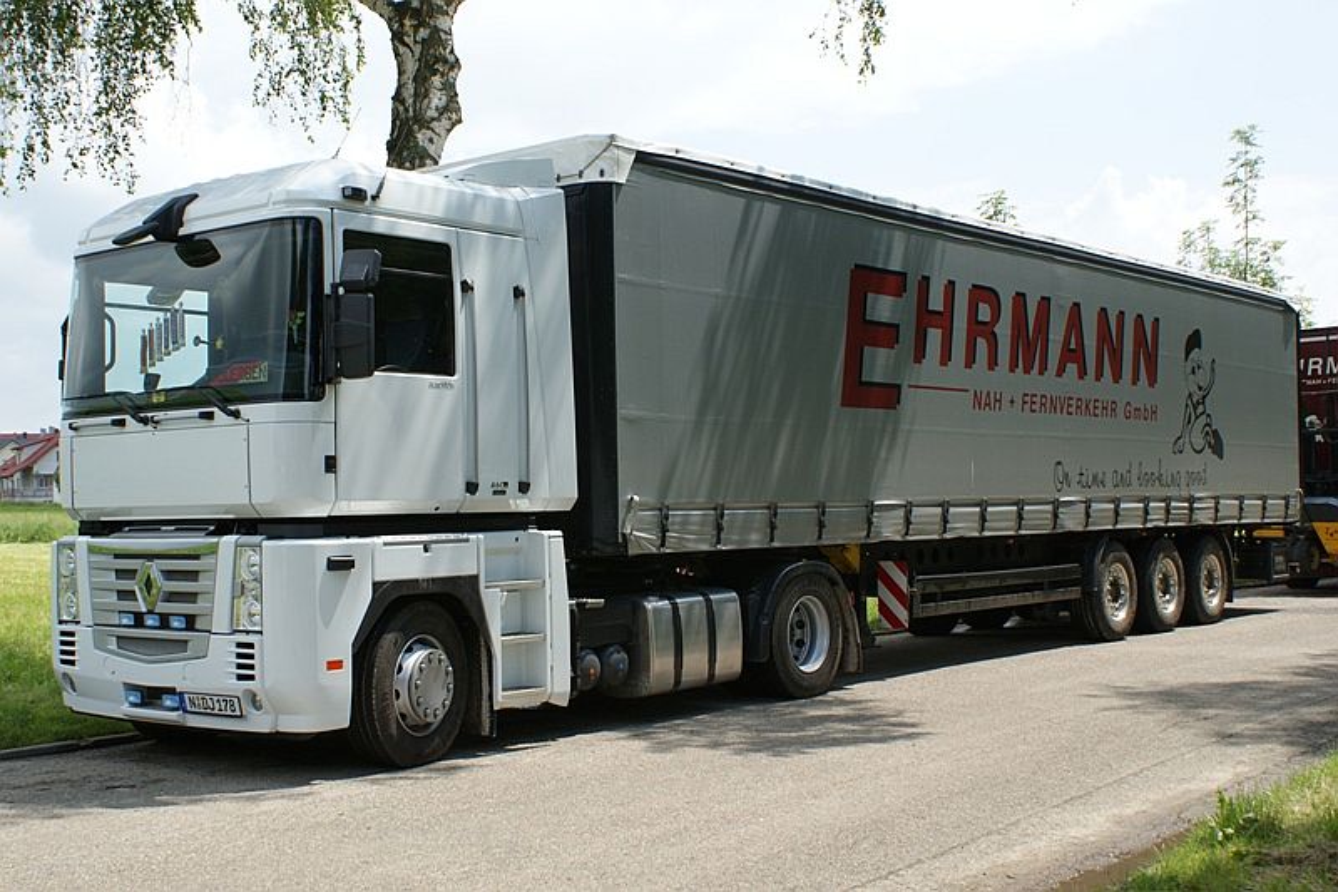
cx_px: 669
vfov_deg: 34.2
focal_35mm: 39
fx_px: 1449
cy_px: 446
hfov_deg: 49.6
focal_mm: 26
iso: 100
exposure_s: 1/100
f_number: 11
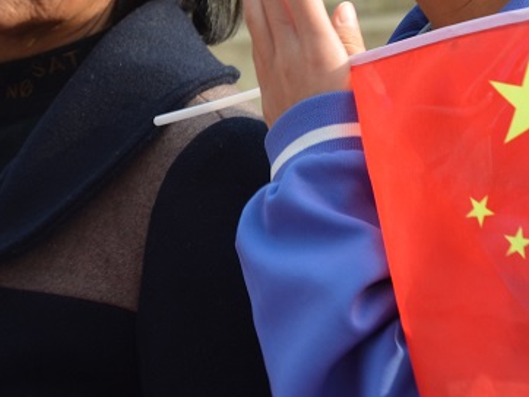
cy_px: -58
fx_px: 4251
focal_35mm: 278
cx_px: 307
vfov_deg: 5.3
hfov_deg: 7.1
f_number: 8
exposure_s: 1/250
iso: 160
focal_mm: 70
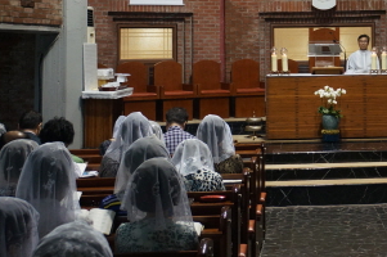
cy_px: -3
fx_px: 848
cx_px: 387
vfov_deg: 16.8
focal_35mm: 79
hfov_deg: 24.5
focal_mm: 23
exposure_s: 1/60
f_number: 4
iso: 800
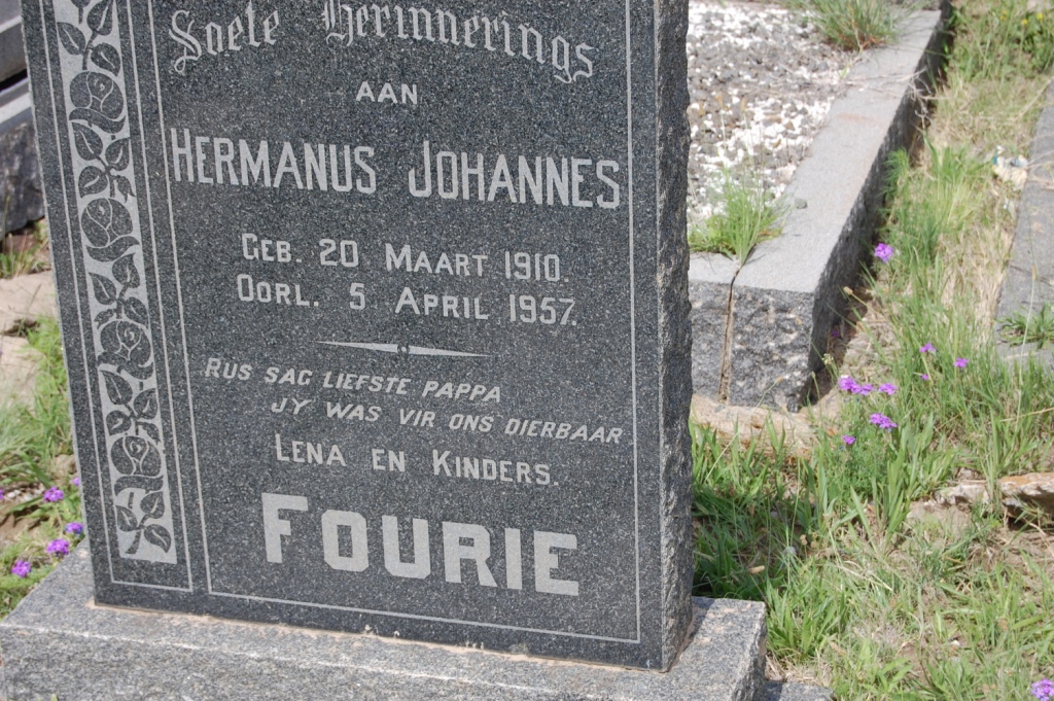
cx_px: 527
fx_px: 2413
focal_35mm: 82
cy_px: 350
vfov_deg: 16.5
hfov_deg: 24.6
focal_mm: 55
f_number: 8
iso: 200
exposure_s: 1/250
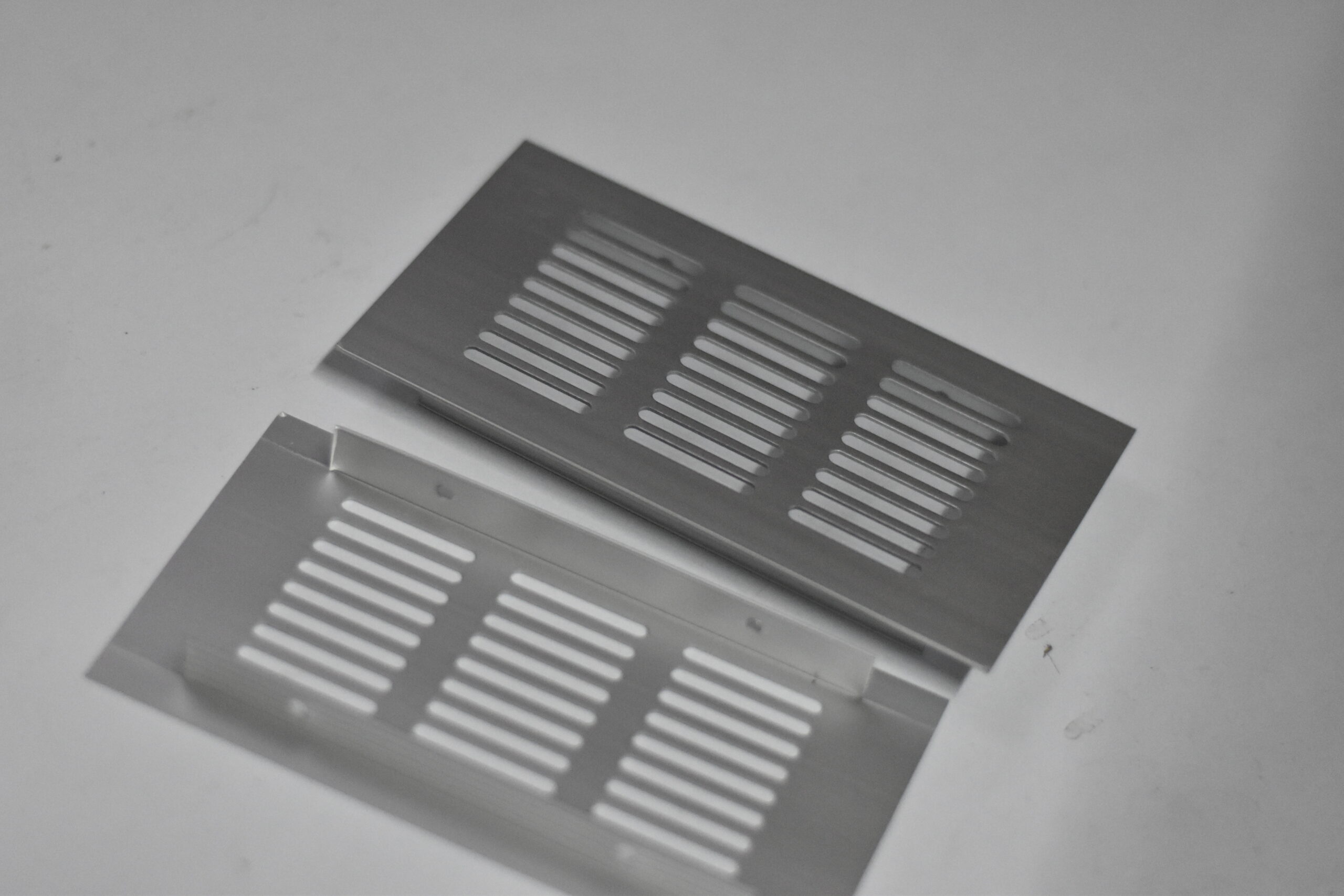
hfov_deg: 27.0
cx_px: 672
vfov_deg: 18.2
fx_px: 2800
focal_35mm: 75
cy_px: 448
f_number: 1.8
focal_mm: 50
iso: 3200
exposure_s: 1/500
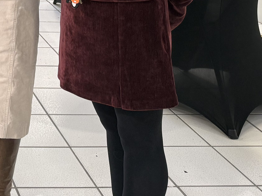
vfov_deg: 16.7
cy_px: -79
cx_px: -106
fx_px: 621
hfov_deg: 21.0
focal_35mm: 82
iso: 160
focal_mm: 6.76
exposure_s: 1/50
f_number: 1.78
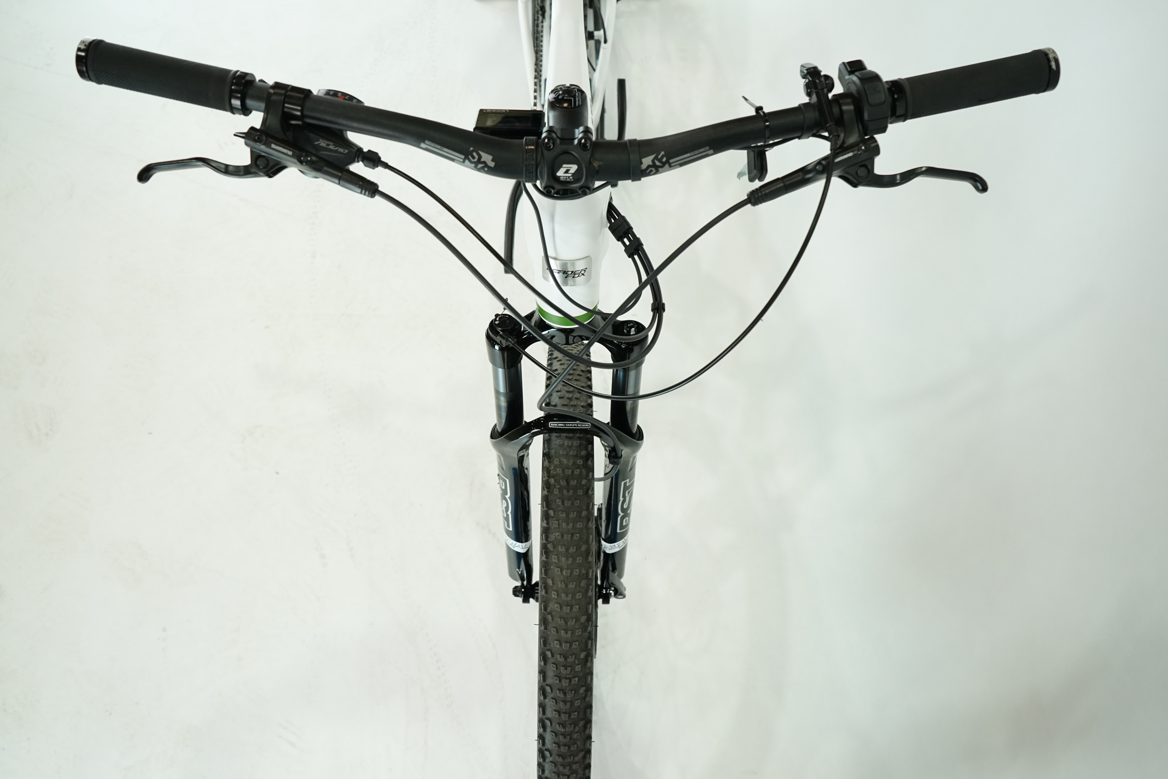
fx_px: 941
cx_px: 584
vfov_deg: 45.0
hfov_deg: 63.7
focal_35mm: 29
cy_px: 390
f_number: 5.6
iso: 1600
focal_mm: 29
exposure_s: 1/200
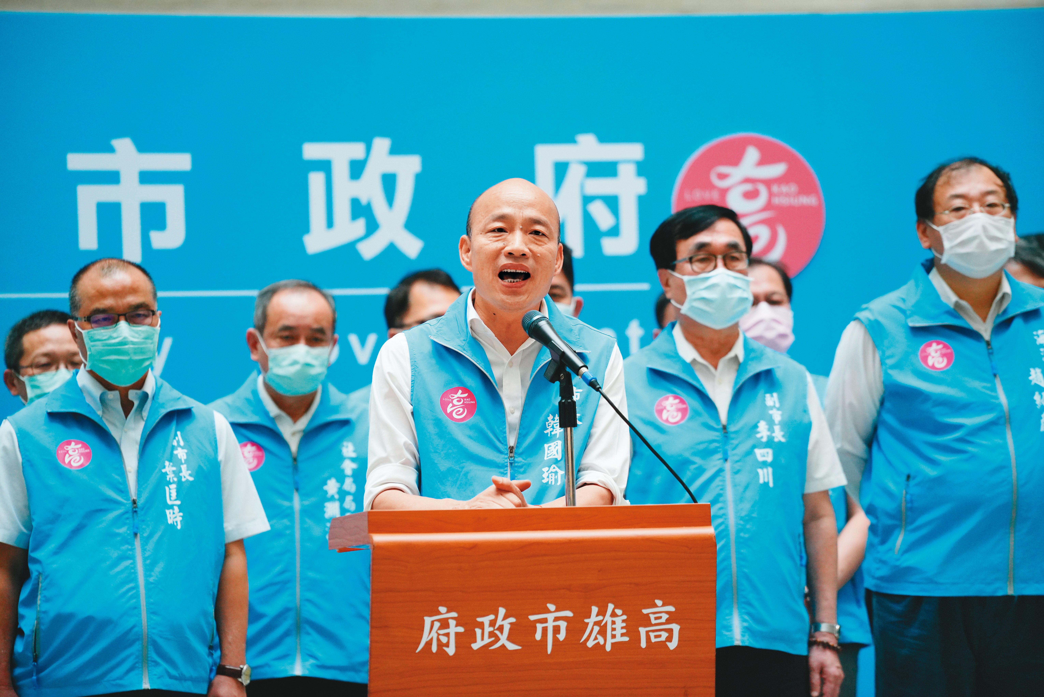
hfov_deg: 10.3
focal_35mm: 200
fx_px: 5801
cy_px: 348
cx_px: 522
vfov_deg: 6.9
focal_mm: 200
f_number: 4
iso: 3200
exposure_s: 1/400
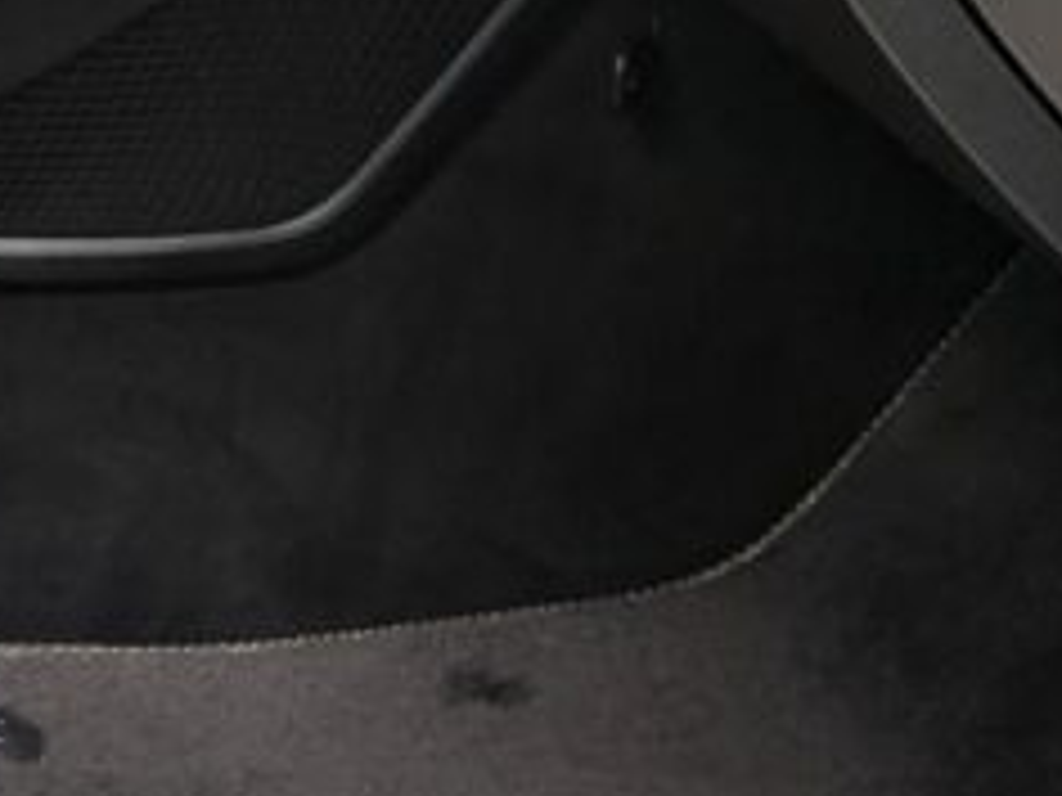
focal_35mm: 100
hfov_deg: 17.5
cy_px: -180
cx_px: -572
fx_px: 3068
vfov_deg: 14.3
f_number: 1.8
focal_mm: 5.4
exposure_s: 1/100
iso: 320
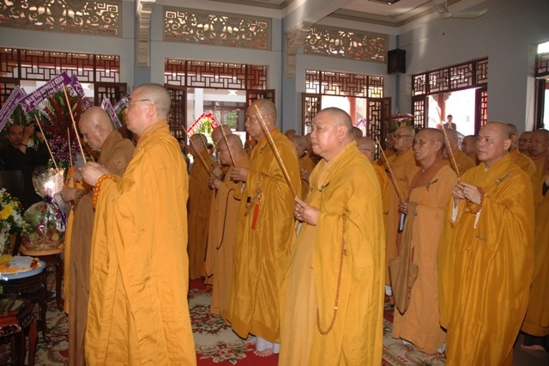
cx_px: 274
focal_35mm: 27
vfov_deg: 47.9
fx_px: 412
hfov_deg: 67.4
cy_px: 183
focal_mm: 18
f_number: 4
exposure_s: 1/60
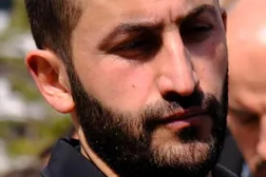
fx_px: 2579
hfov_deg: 5.8
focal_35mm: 349
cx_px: 483
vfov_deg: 3.9
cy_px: 102
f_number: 4
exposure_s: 1/1600
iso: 250
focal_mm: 58.6
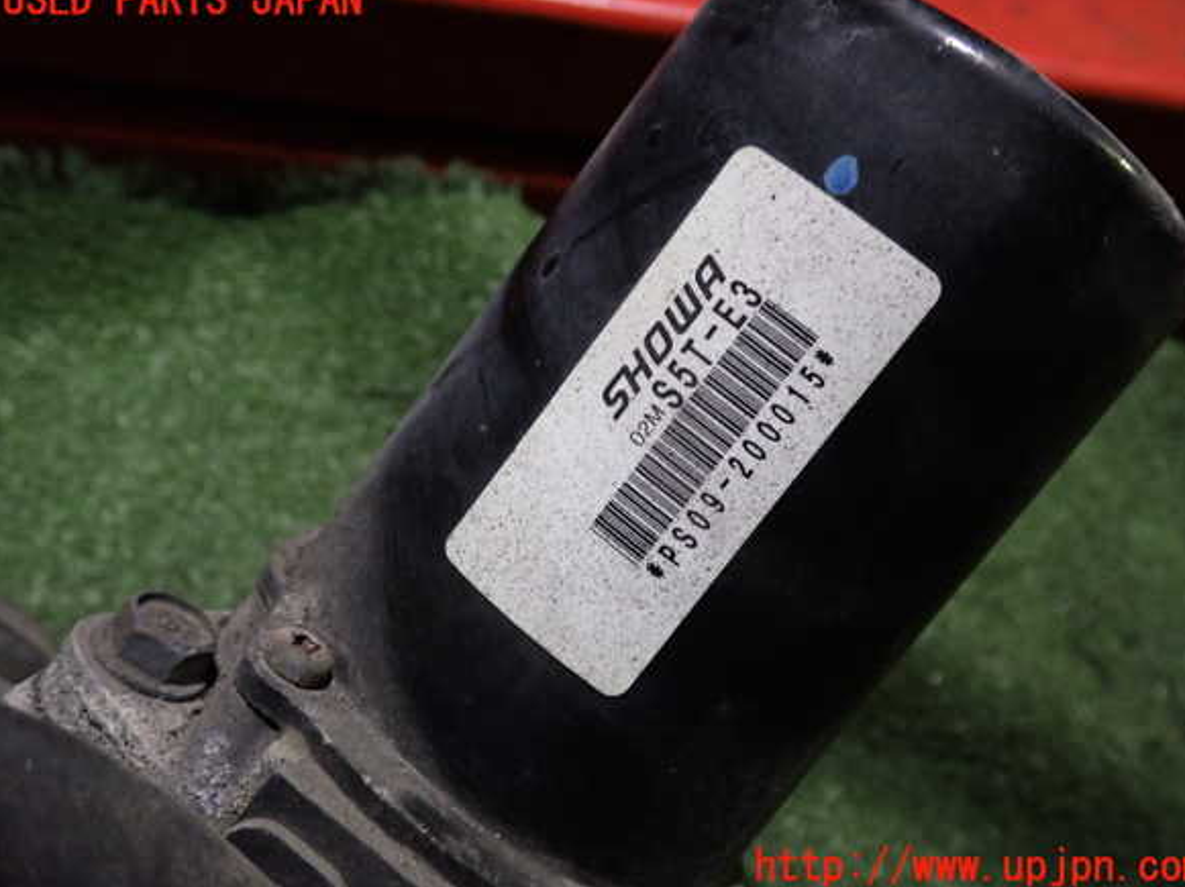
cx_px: 604
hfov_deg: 58.4
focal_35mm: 31
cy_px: 434
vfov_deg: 45.4
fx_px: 1061
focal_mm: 5.4
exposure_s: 1/30
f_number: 2.3
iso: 320
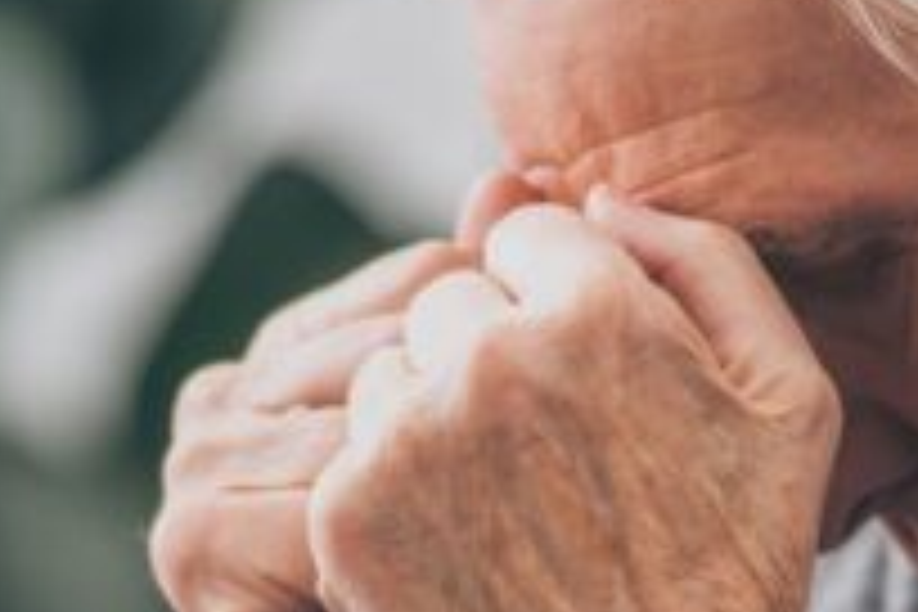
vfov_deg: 2.0
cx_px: 522
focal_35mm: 684
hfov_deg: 3.0
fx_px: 17441
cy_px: 904
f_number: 3.2
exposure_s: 1/200
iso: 80
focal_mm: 200
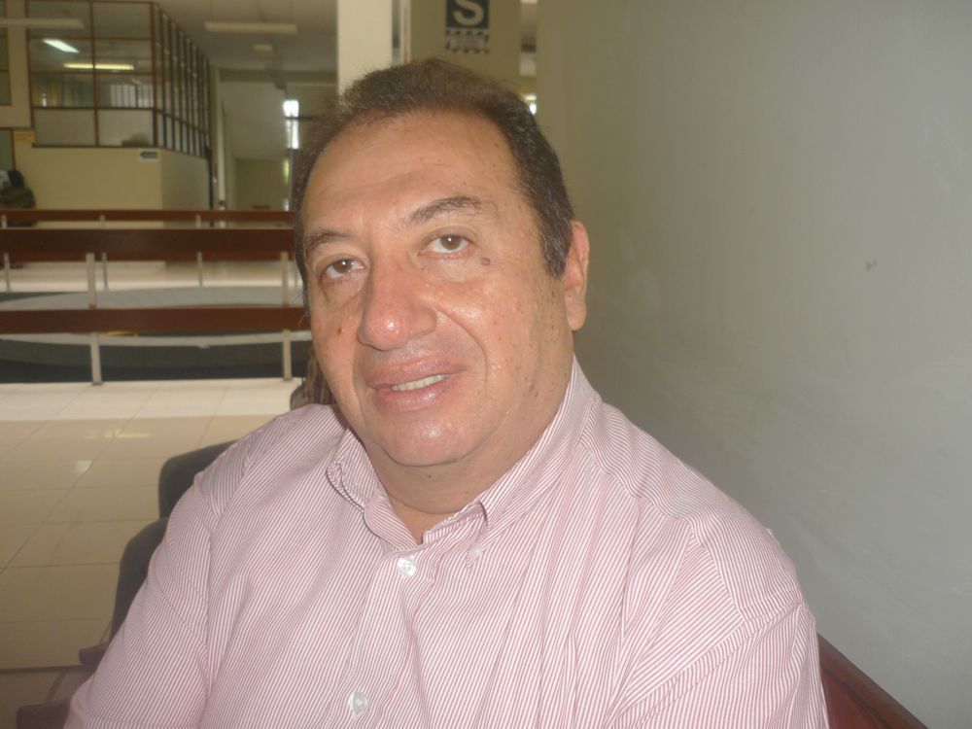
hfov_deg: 55.4
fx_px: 927
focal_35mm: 33
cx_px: 486
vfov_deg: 42.9
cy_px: 364
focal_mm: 5.5
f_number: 2.8
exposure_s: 1/30
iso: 100
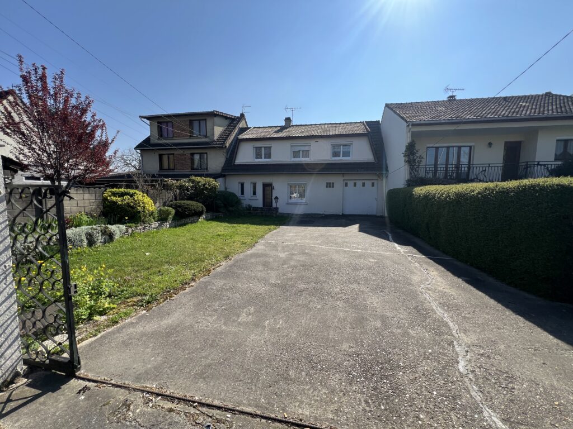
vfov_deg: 89.9
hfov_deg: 106.2
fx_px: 215
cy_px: 214
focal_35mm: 13
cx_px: 286
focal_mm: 1.57
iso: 32
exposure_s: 1/968
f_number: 1.8
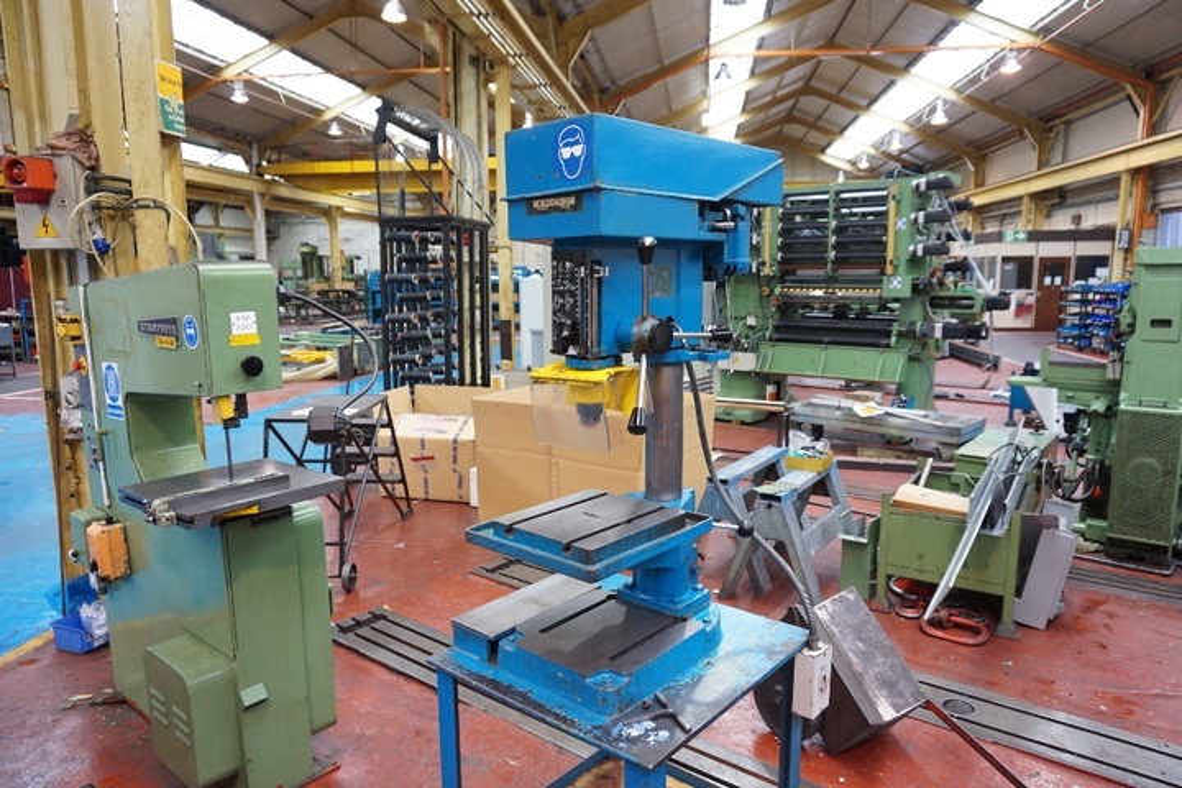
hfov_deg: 73.7
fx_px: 788
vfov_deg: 53.1
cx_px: 591
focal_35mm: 24
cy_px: 394
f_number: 4
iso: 1250
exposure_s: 1/160
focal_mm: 16
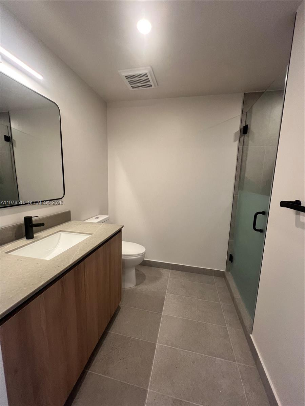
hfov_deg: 89.9
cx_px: 152
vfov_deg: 106.2
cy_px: 203
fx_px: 153
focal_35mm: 13
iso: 160
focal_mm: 1.57
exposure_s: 1/60
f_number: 1.8
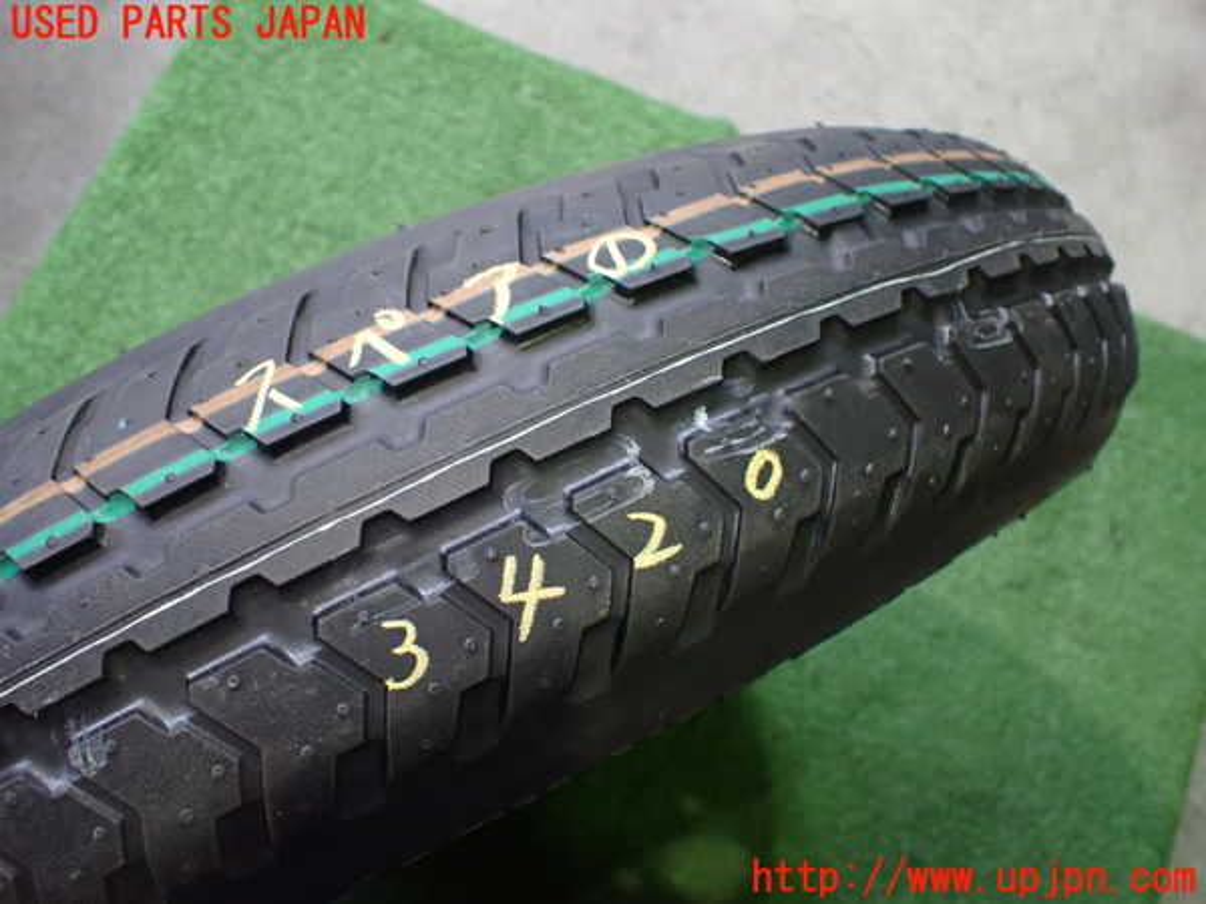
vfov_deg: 46.8
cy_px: 452
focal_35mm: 30
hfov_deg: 60.0
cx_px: 603
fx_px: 1045
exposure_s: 1/100
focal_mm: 5.4
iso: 800
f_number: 2.3
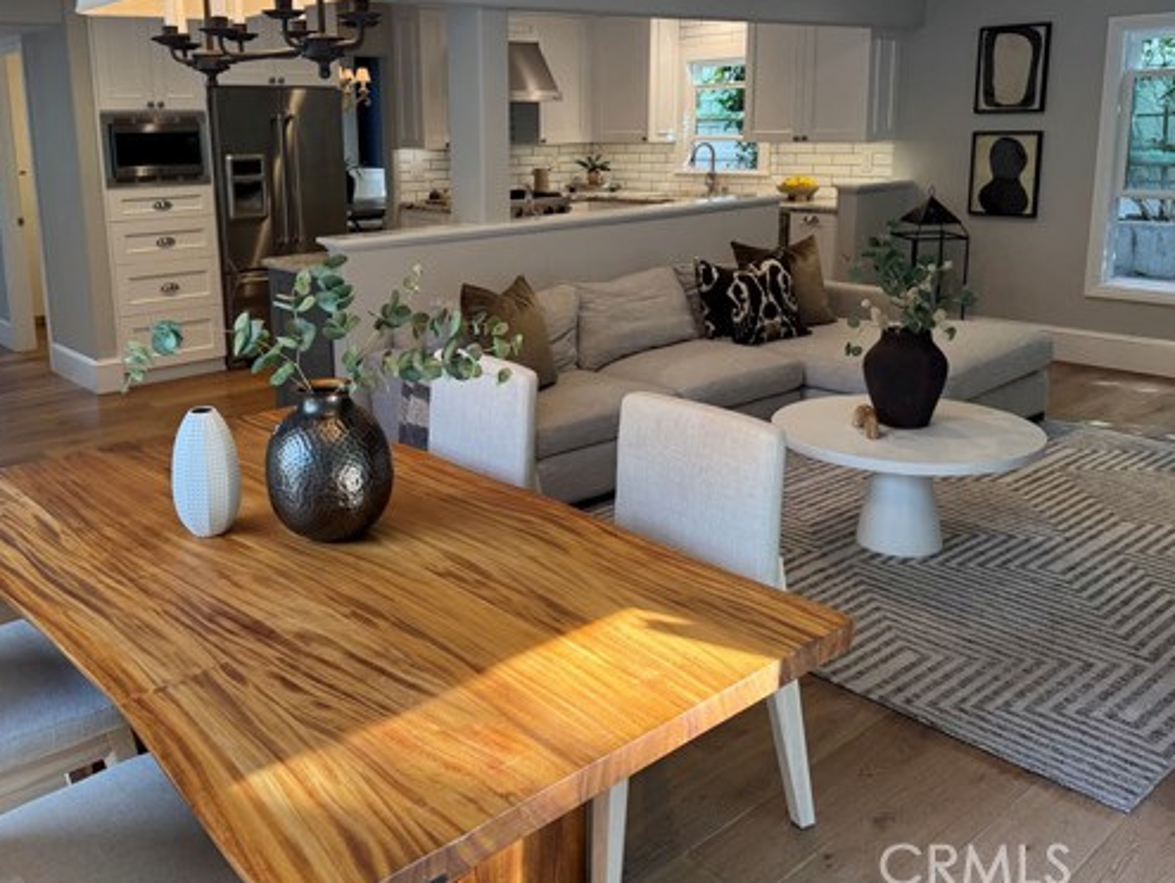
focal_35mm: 31
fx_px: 1053
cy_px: 330
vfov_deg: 45.1
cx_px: 477
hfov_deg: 57.9
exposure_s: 1/120
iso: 80
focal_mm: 6.76
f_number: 1.78
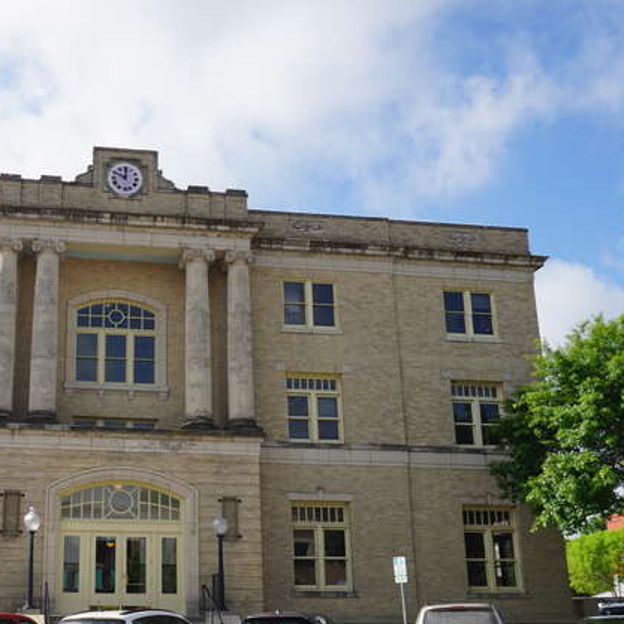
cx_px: 129
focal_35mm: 44
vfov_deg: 38.2
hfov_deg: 37.1
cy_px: 361
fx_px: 897
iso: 100
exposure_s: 1/125
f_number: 11
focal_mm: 18
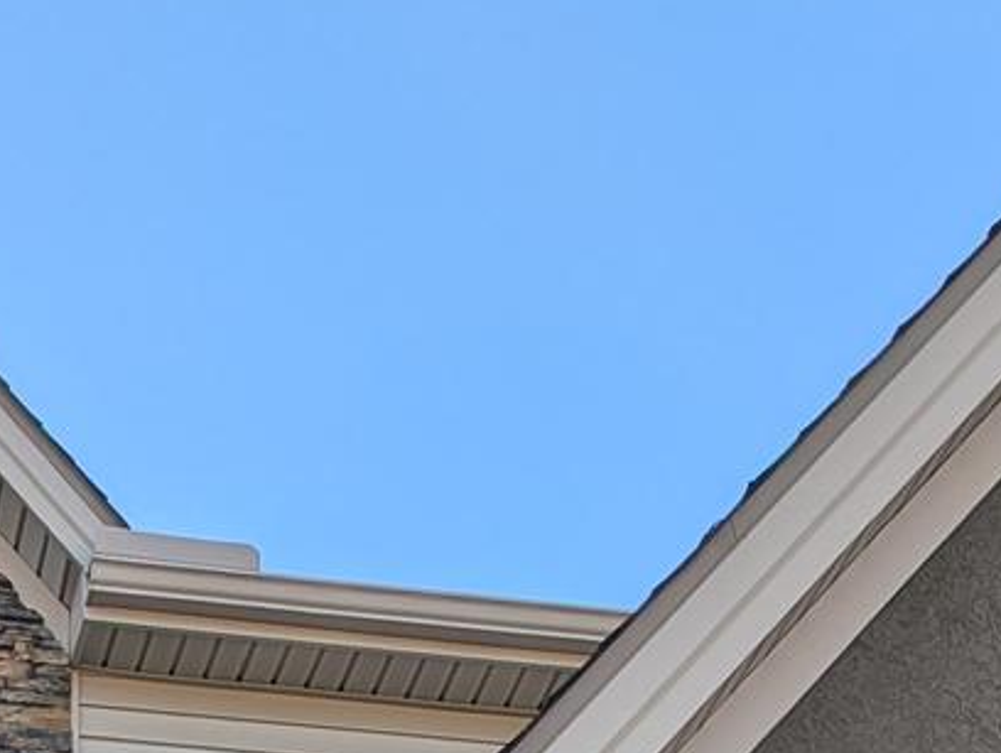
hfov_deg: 16.3
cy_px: 1739
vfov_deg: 10.7
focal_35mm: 120
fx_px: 3474
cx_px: 236
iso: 45
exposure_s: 1/1490
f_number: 1.85
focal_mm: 6.81
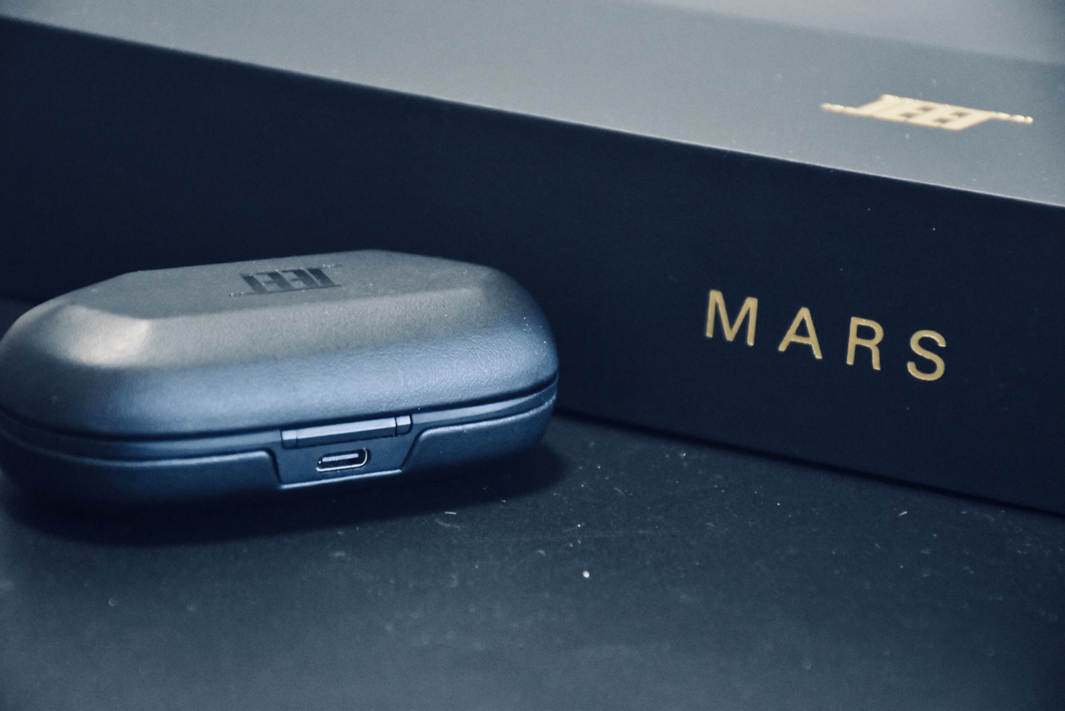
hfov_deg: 13.7
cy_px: 356
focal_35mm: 150
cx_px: 532
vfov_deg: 9.2
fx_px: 4440
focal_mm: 100
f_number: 5.6
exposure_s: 1/50
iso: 12800
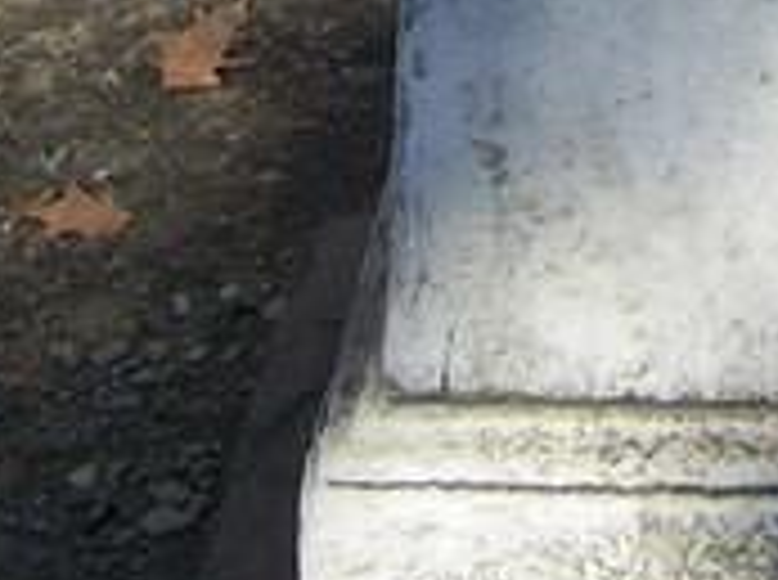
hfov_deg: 13.8
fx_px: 3162
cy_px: -796
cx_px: 834
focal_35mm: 141
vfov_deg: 9.4
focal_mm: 6.3
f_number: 2.8
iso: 80
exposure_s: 1/320
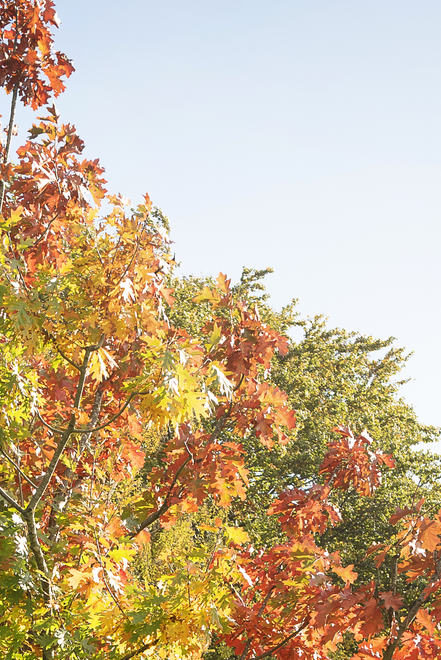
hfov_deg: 8.7
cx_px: -21
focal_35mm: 156
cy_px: 816
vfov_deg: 12.8
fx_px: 2863
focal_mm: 44
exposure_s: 1/320
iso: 200
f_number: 5.6
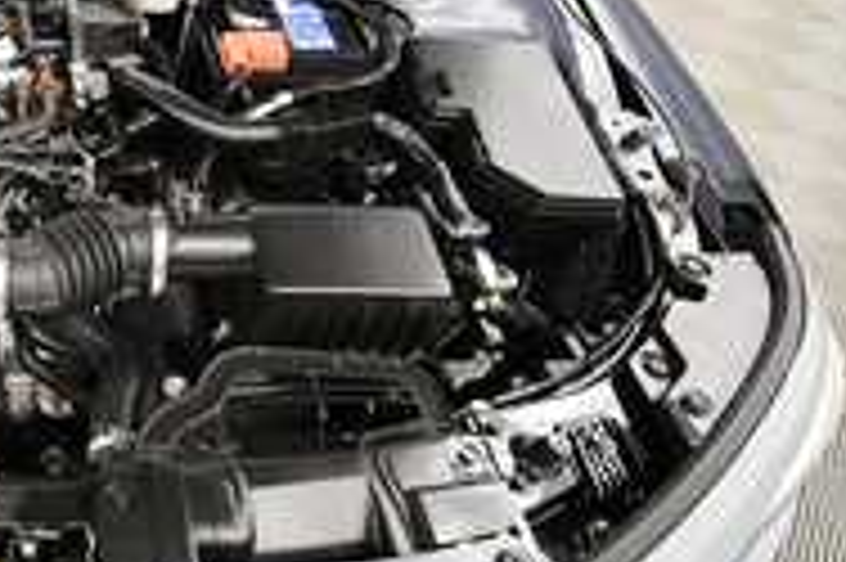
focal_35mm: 32
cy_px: 259
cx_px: -32
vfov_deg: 41.0
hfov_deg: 47.0
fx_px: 751
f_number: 4.5
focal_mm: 10
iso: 2500
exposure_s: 1/125
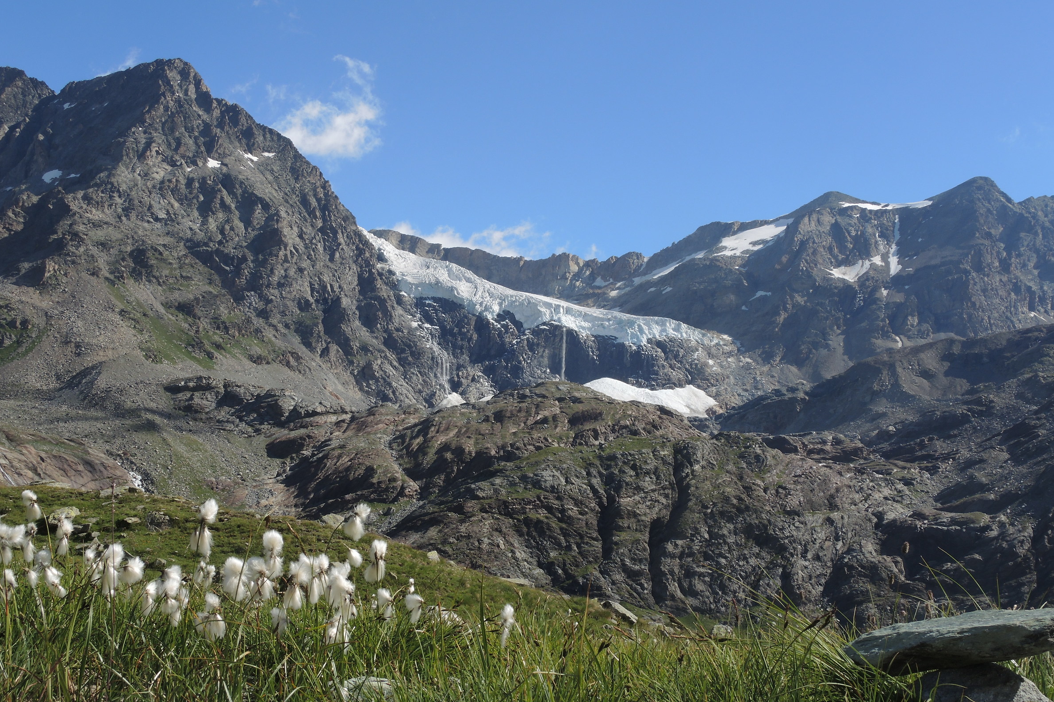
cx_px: 524
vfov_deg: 30.5
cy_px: 385
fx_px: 1288
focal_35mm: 44
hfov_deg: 44.5
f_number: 8
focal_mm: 9
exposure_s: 1/250
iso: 100
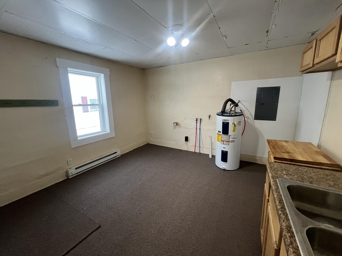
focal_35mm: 13
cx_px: 171
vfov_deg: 89.9
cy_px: 128
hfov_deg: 106.2
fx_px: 128
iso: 250
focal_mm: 1.57
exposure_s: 1/60
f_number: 1.8
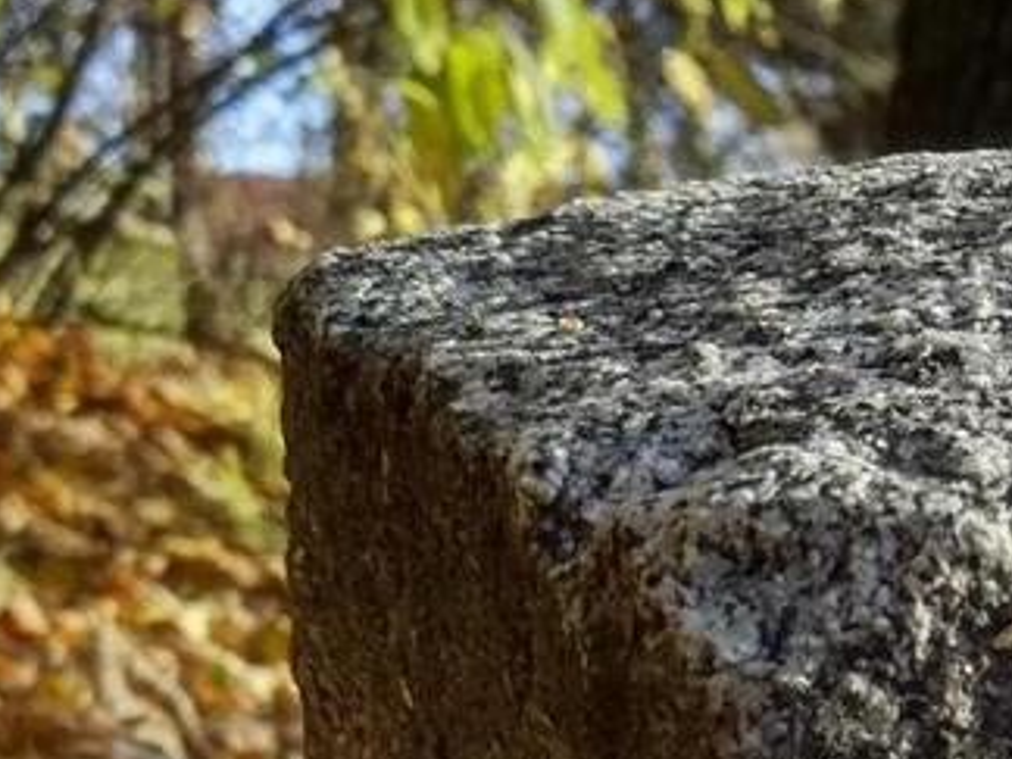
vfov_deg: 9.2
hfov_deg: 11.4
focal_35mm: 148
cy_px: 1655
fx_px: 4327
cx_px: 2311
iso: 100
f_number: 2
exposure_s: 1/244
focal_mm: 4.12
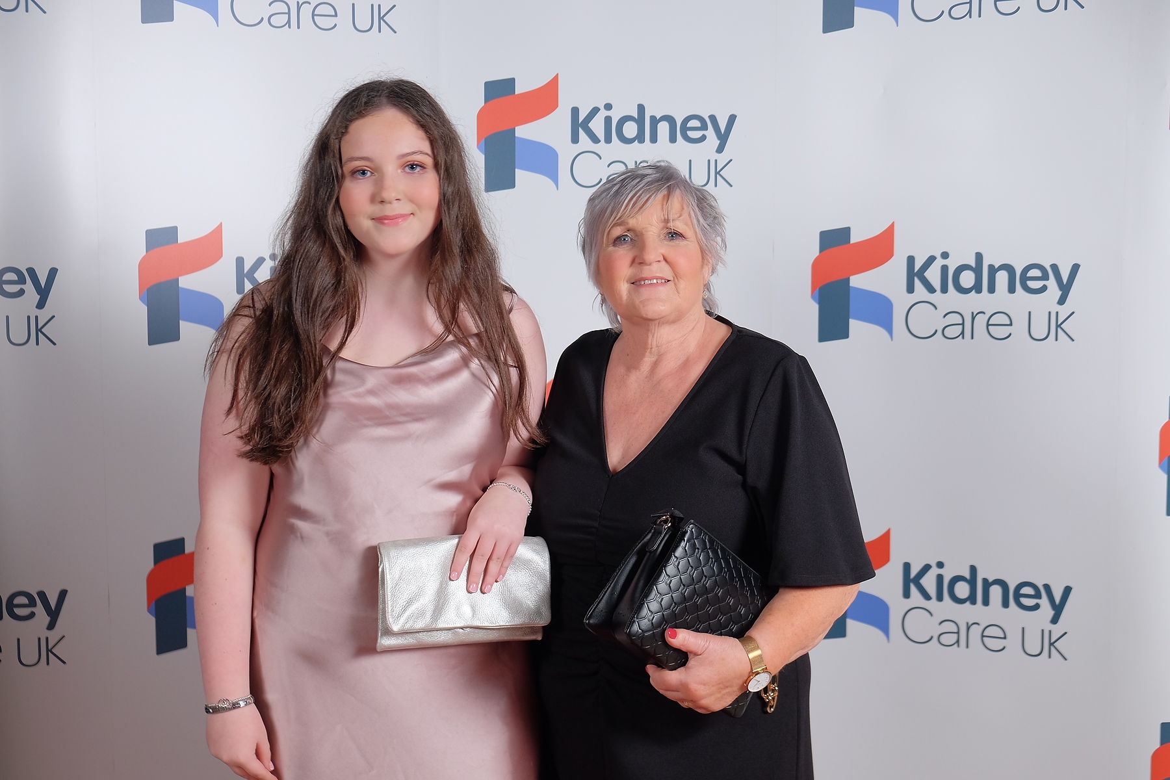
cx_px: 585
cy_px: 390
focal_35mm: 49
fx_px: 1592
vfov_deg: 27.5
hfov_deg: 40.3
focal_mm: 32.9
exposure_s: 1/180
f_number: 4
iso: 400
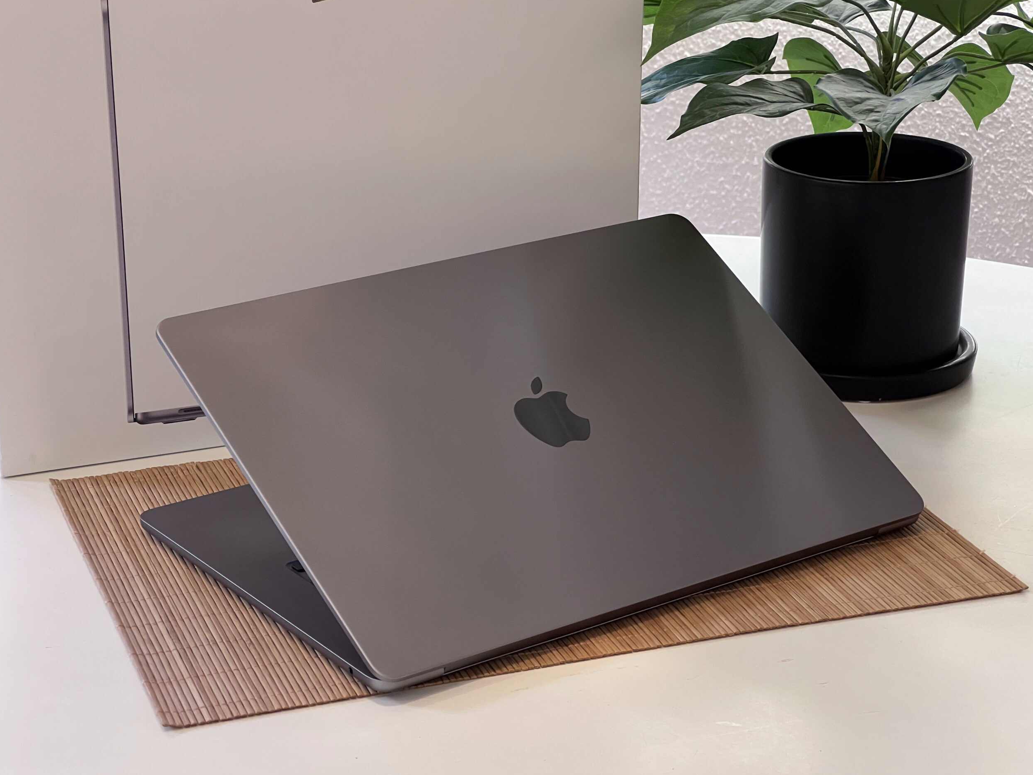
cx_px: 514
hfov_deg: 24.7
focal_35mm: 79
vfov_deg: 18.7
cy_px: 389
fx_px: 2357
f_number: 2.8
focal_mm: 9
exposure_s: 1/61
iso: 200
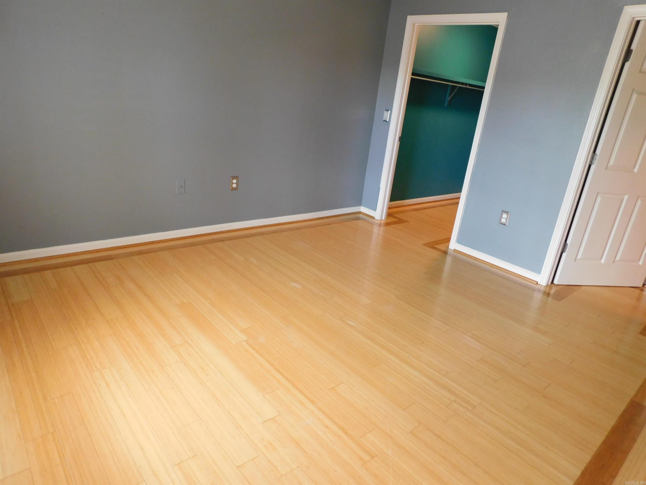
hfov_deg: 73.9
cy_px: 242
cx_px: 323
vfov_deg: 58.9
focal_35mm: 23
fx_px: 429
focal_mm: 4
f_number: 3
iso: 320
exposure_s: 1/30
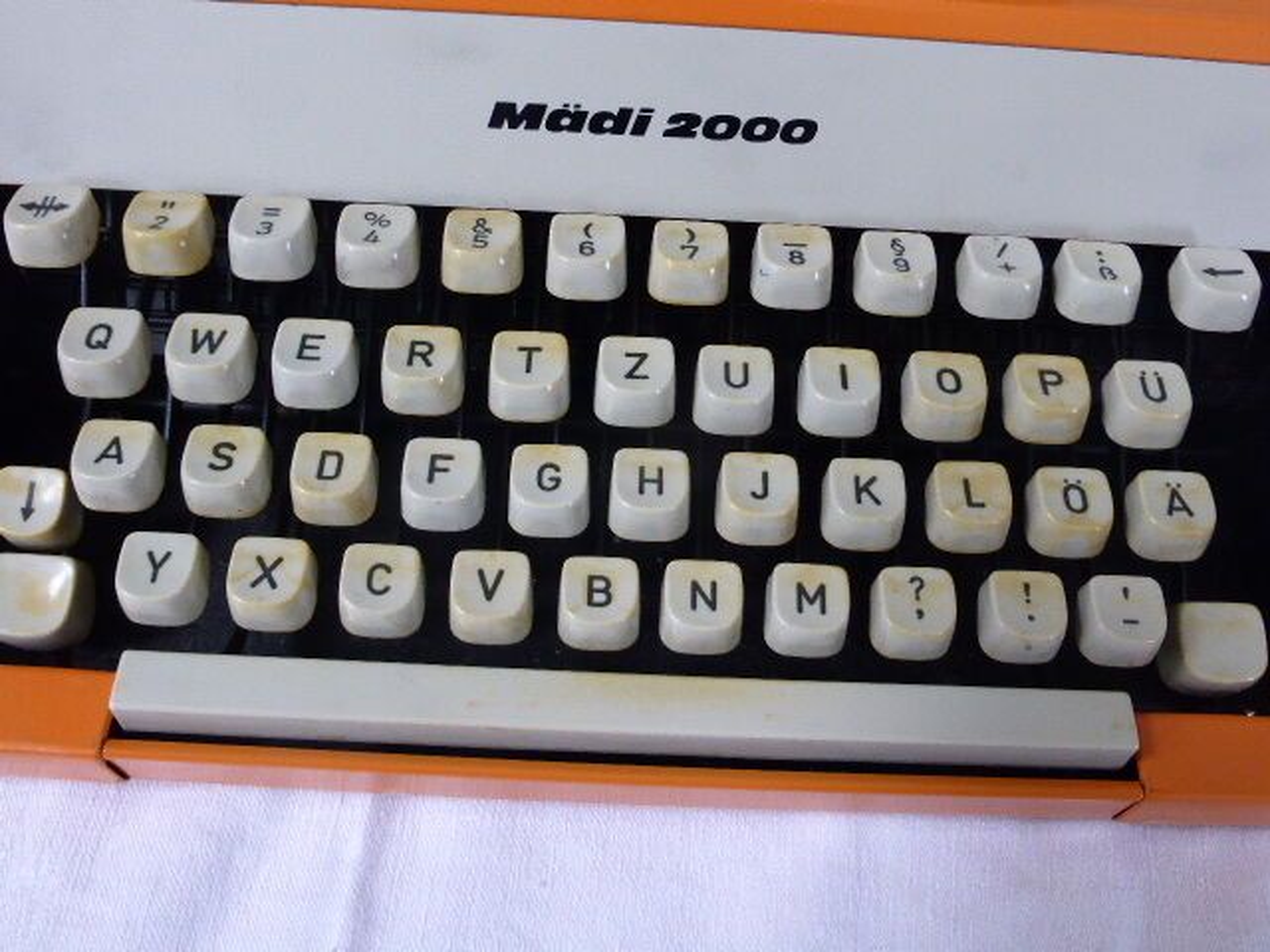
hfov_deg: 58.4
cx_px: 635
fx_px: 1137
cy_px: 476
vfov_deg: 45.4
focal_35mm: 31
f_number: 3.6
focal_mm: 5.4
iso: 250
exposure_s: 1/60
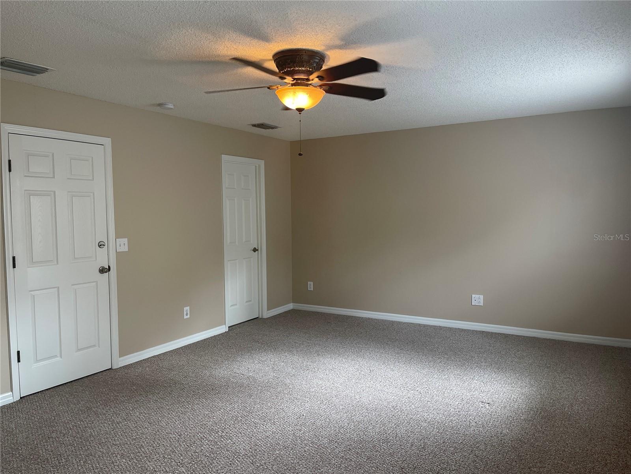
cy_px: 237
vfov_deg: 53.1
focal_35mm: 26
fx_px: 474
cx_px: 316
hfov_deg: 67.3
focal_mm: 5.1
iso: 100
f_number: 1.6
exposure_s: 1/120
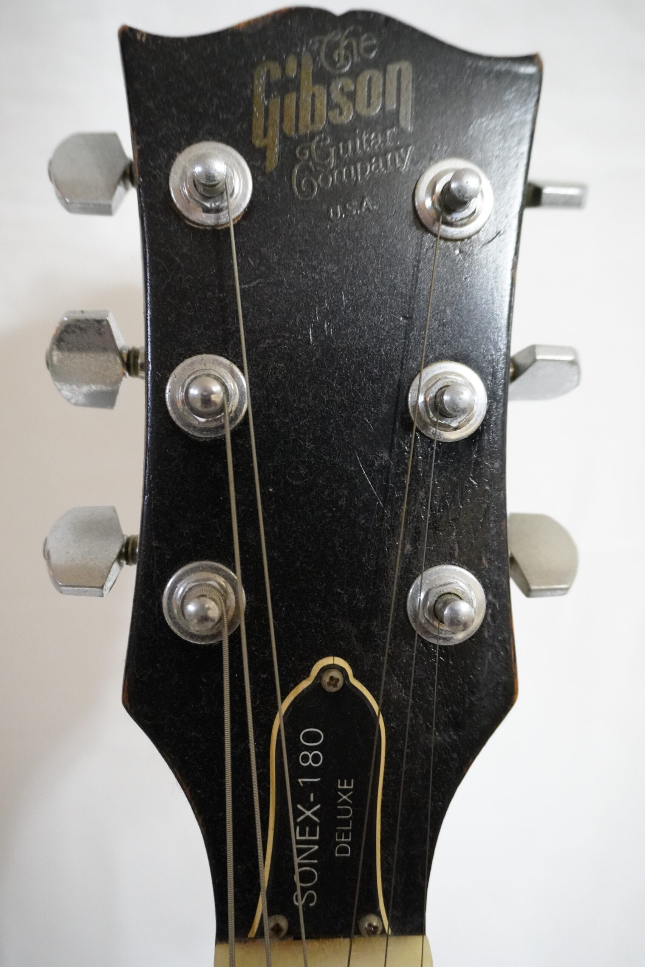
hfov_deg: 41.7
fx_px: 846
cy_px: 484
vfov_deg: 59.5
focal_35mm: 32
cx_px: 322
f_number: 4
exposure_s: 1/80
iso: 6400
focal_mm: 21
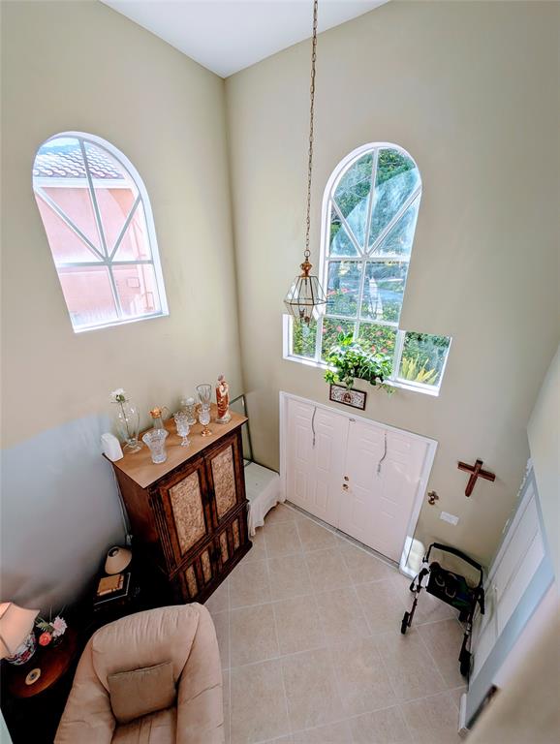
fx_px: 258
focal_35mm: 12
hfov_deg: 94.6
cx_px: 280
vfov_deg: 110.5
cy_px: 372
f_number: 1.95
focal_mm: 2.23
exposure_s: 1/243
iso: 39
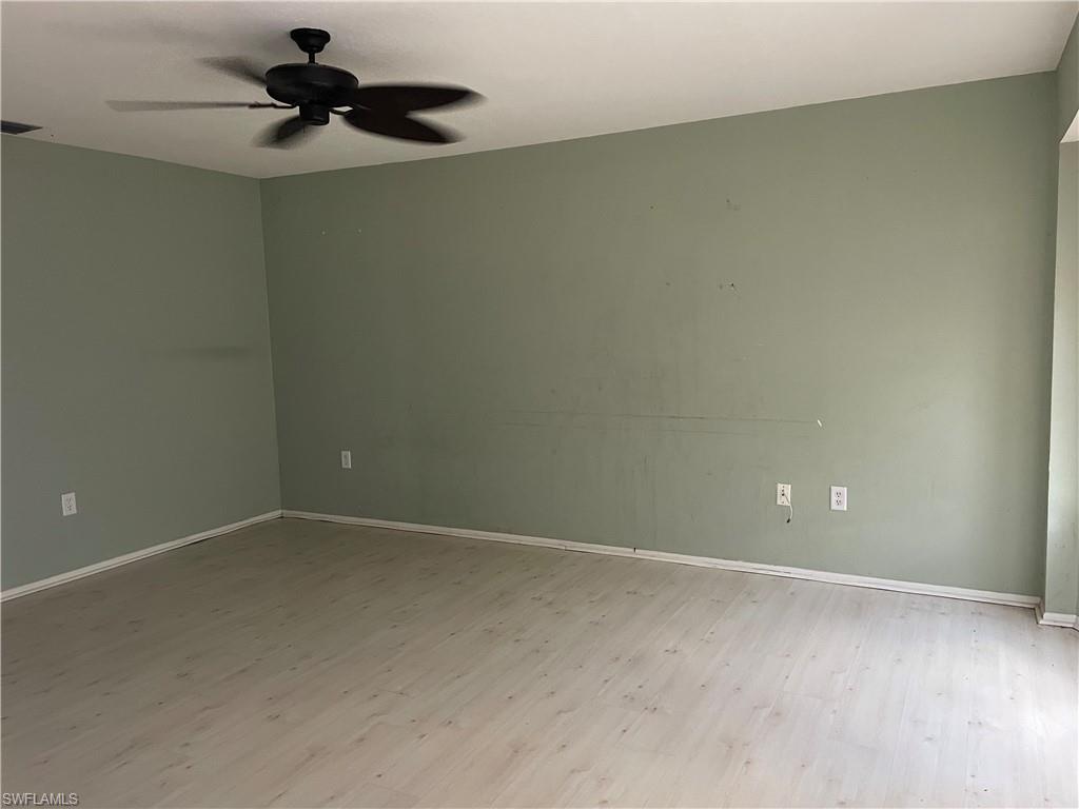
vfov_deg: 53.1
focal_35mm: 26
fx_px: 810
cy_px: 404
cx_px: 540
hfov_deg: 67.3
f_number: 1.6
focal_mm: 4.2
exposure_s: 1/52
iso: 200
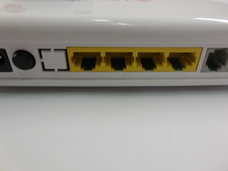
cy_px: 88
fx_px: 178
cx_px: 118
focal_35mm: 27
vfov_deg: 51.3
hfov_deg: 65.3
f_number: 3.5
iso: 220
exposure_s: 1/30
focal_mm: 4.6
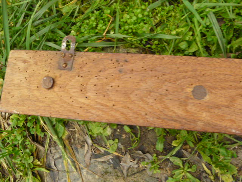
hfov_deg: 63.4
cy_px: 91
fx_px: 196
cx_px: 121
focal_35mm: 28
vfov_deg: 49.7
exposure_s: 1/30
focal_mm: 4.6
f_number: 8
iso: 400
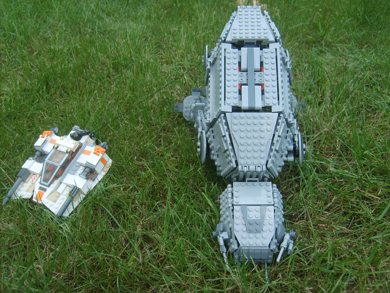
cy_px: 146
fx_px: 394
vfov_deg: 40.7
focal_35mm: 35
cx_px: 195
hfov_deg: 52.6
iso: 50
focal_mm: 5.8
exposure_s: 1/350
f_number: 2.8
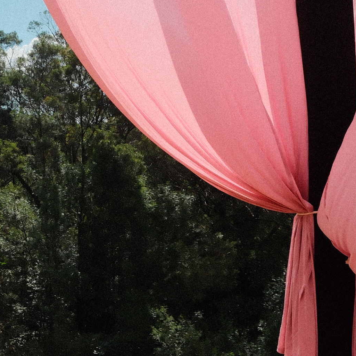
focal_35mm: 86
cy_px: 78
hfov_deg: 18.7
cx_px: -113
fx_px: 1001
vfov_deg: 20.0
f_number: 5.6
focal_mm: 18
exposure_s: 1/1500
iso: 500
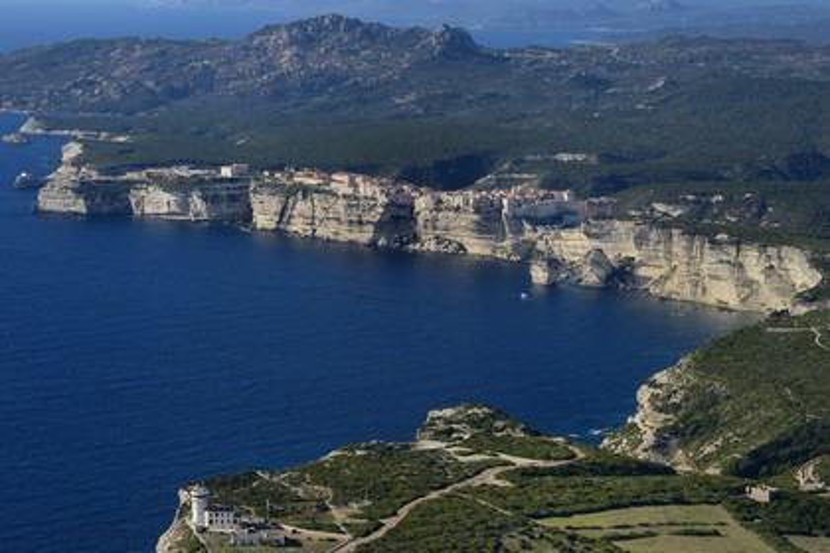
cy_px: 276
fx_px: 2536
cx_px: 415
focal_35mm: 110
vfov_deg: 12.5
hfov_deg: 18.6
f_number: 11
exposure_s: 1/800
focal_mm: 110
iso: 400
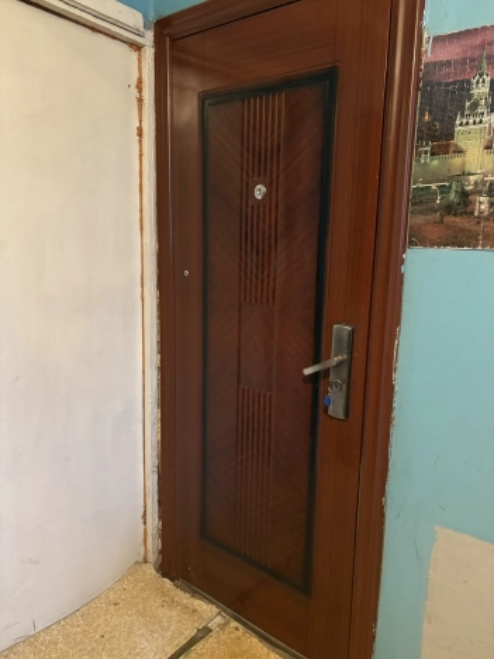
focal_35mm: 26
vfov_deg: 67.3
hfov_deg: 53.1
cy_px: 330
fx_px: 495
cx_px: 247
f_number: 1.6
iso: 640
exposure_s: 1/25
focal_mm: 5.96
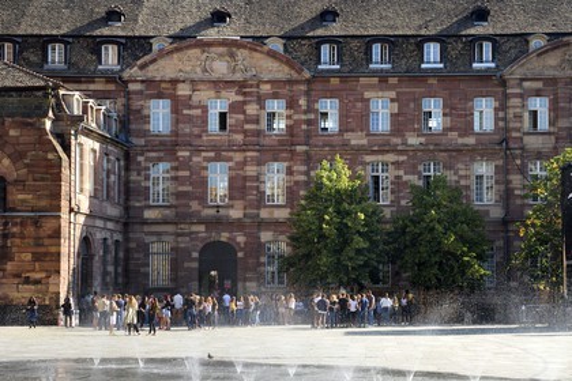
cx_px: 286
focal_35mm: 70
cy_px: 190
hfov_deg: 28.8
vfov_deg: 19.5
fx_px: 1112
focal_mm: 70
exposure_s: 1/100
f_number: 13
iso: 200
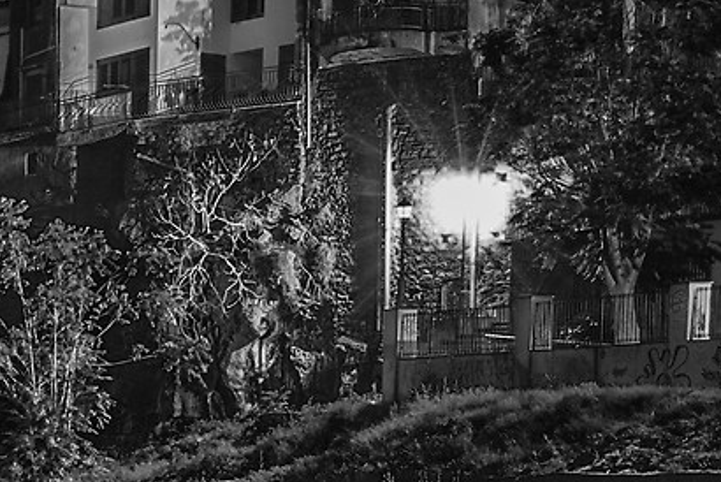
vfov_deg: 11.4
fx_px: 2345
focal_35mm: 117
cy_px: 642
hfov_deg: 14.6
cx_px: -707
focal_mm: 20
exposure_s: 30
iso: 200
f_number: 6.3
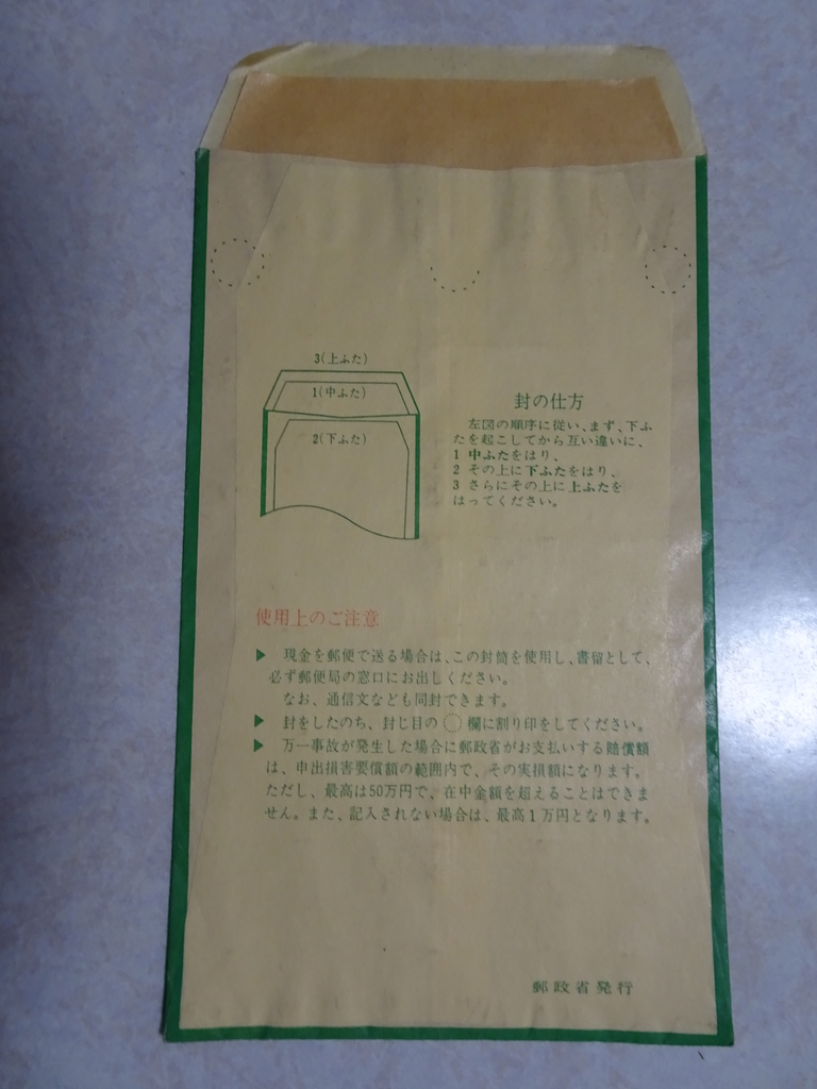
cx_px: 408
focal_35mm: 24
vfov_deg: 71.6
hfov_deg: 56.8
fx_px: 755
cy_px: 544
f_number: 3.5
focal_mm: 4.1
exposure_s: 1/30
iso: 320
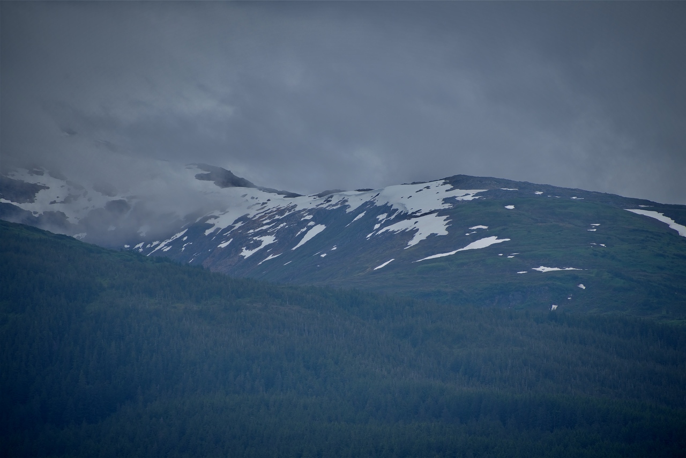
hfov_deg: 6.9
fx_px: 5718
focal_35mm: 300
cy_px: 229
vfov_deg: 4.6
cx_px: 343
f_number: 5.6
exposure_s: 1/640
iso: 125
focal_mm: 300
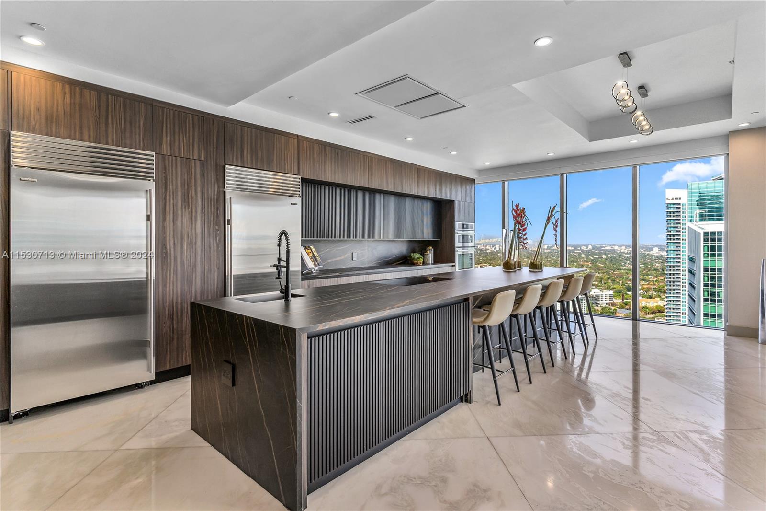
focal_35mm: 17
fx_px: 362
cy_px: 256
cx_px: 383
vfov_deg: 70.4
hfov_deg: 93.3
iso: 400
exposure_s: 1/250
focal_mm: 17
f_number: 8
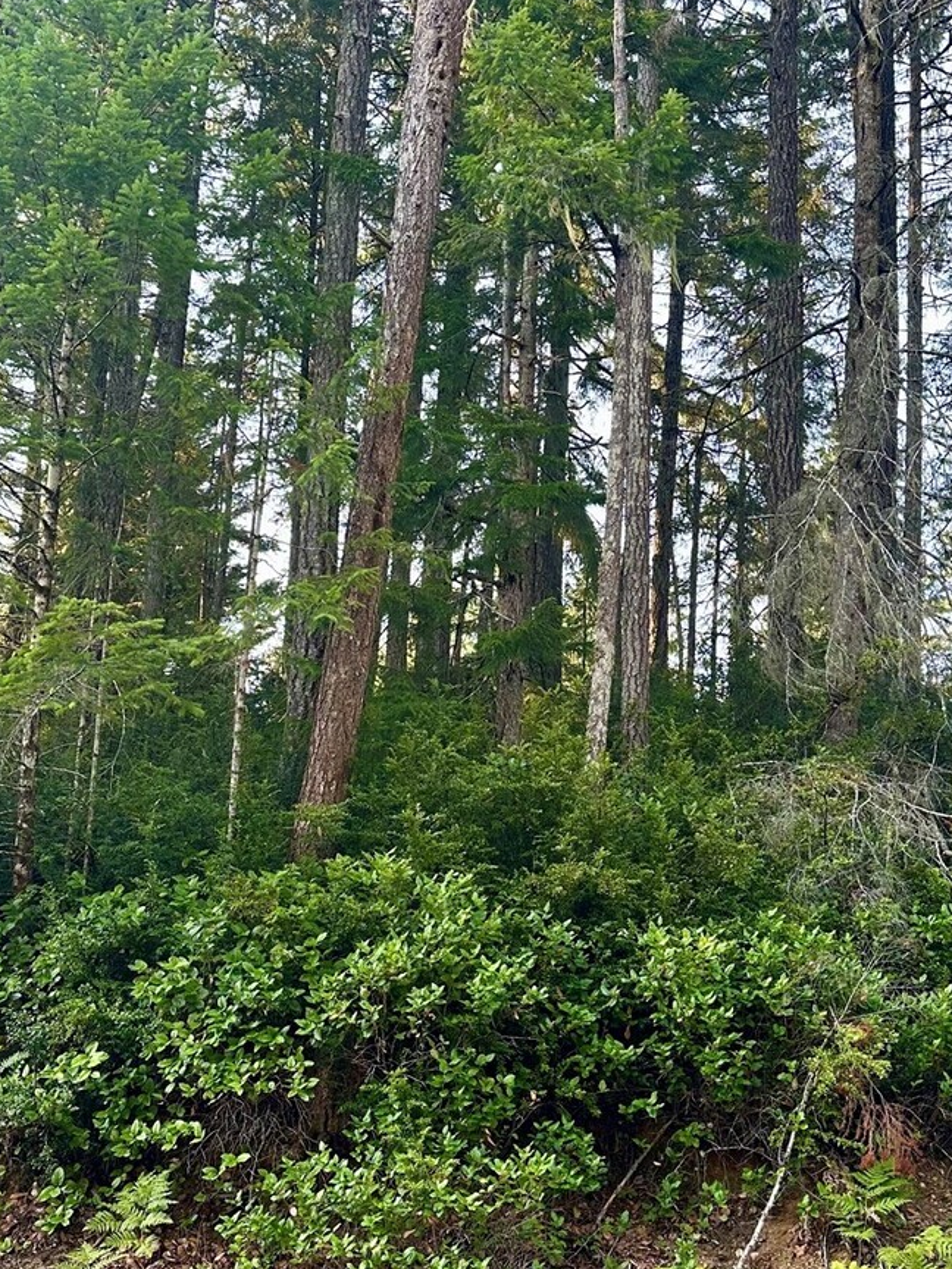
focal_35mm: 40
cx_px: 508
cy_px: 682
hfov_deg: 35.9
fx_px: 1467
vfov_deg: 46.8
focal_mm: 6.86
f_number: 1.78
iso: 100
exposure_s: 1/162
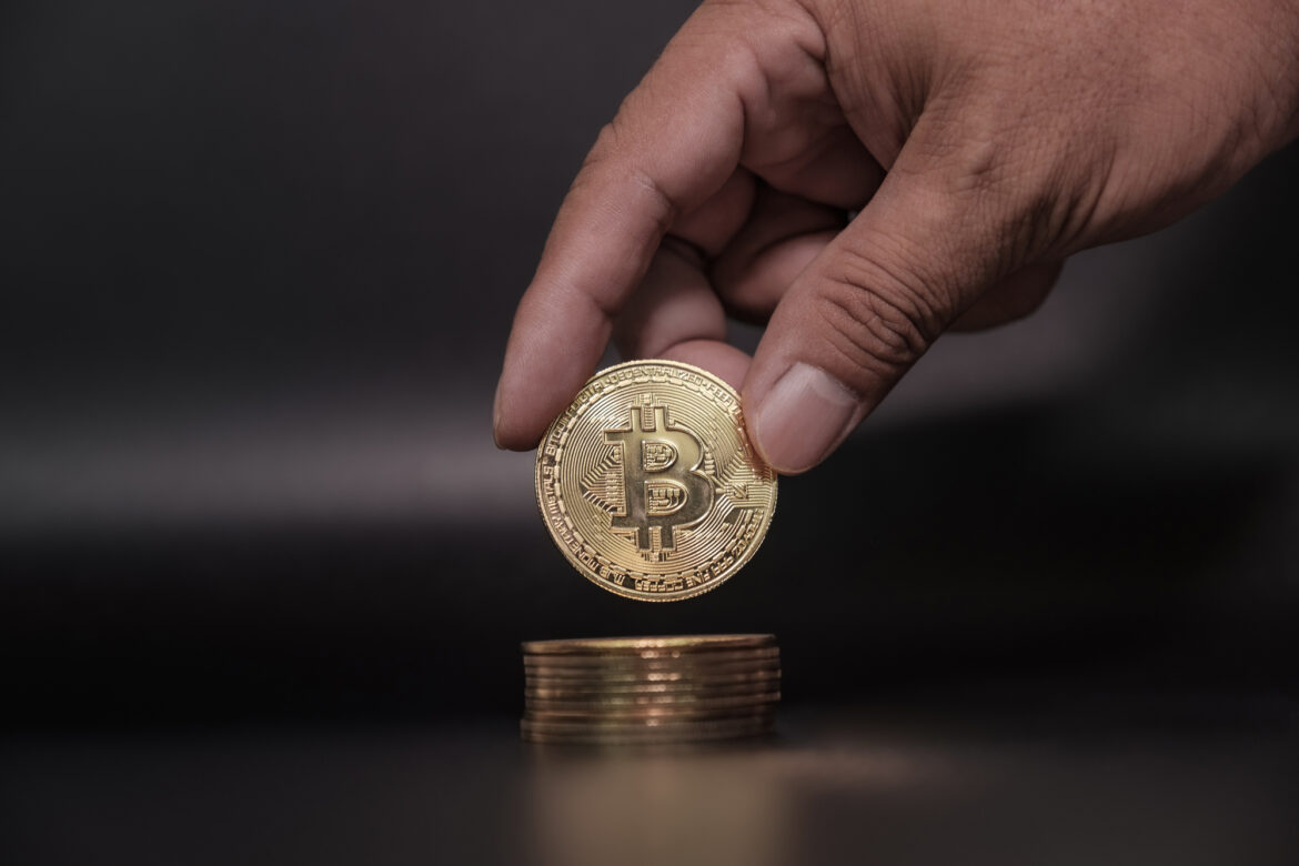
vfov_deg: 18.7
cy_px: 433
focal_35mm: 73
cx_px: 650
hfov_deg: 27.7
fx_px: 2634
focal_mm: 48.5
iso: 160
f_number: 2.8
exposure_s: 1/100
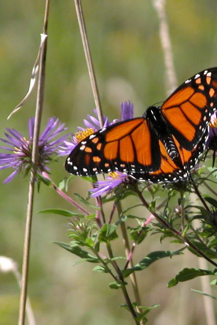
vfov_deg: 5.3
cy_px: 163
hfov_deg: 3.5
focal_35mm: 390
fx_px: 3527
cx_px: 169
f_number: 4.2
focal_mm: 71.2
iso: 100
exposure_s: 1/814
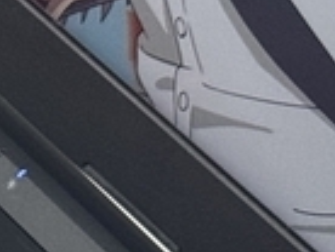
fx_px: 2695
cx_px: -471
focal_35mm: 278
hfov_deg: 6.7
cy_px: 368
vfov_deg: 5.3
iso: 125
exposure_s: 1/100
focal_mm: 6.76
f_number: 1.78
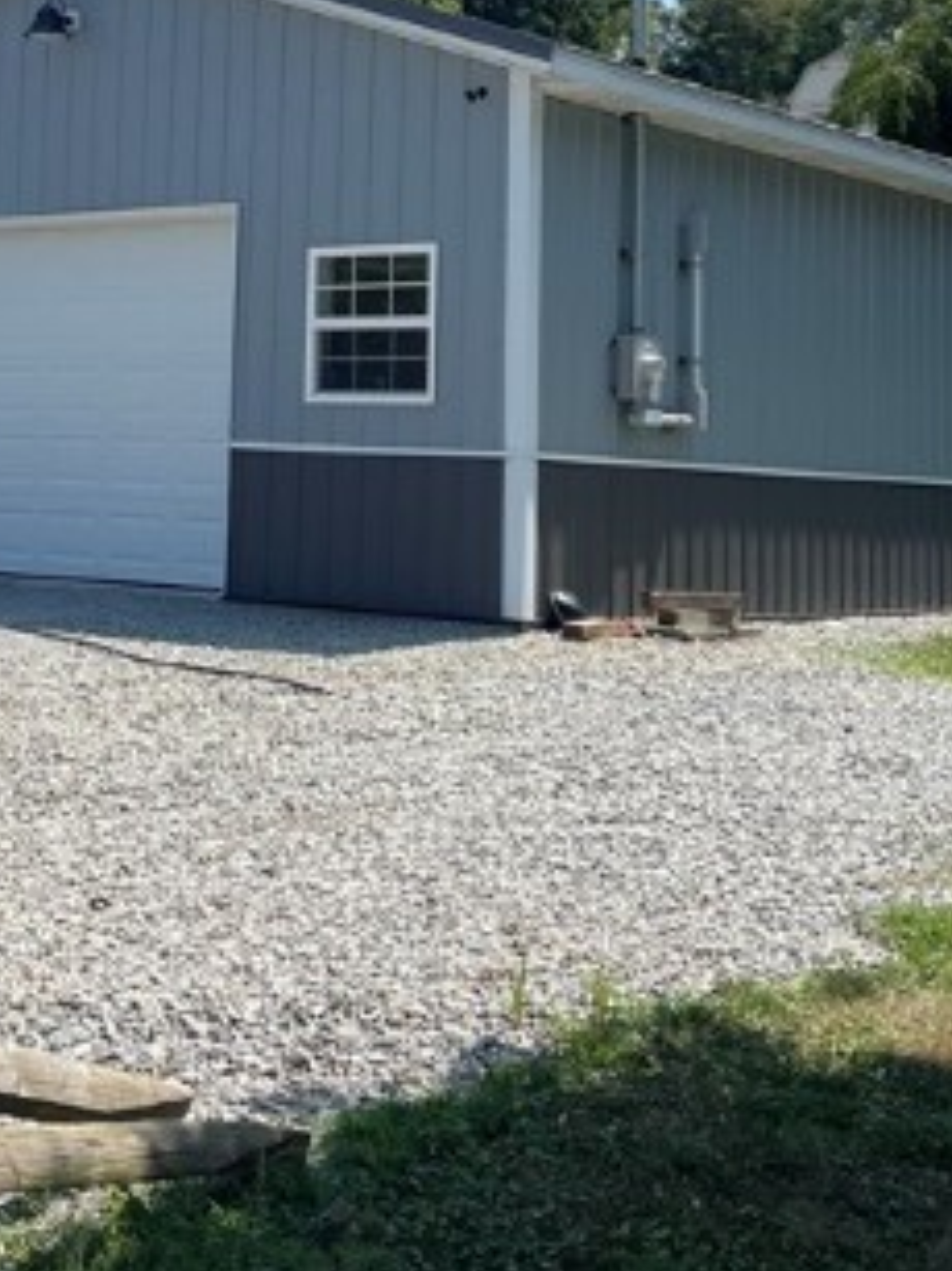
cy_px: 186
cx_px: 199
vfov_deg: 28.9
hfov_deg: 22.3
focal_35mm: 65
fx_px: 2385
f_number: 1.6
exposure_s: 1/3745
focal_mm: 5.1
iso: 50
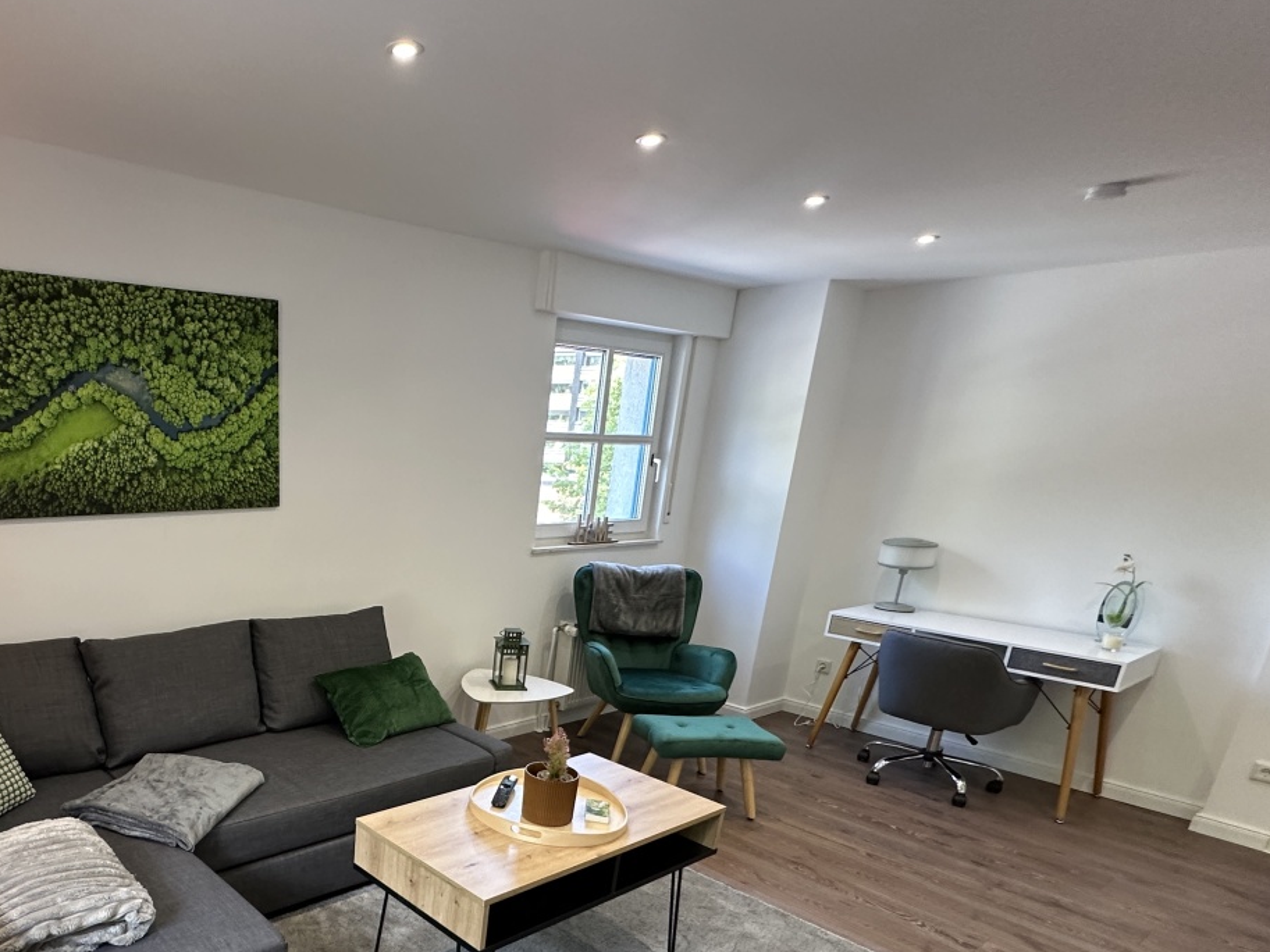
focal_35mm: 23
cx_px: 323
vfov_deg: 56.0
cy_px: 716
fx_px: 844
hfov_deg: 69.2
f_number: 2.2
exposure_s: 1/100
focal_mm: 2.22
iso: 200
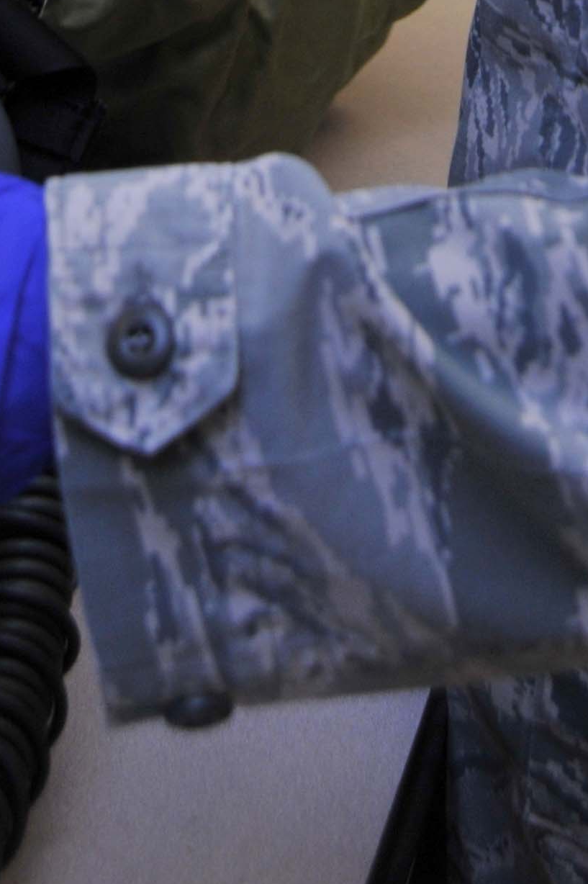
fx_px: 3827
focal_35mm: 156
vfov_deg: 12.2
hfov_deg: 8.8
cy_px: -628
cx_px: 393
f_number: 5.6
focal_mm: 45
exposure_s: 1/200
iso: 800
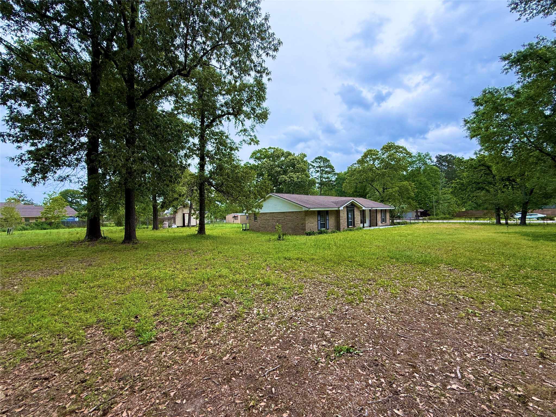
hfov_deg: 102.1
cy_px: 208
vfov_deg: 85.7
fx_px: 225
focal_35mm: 14
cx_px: 278
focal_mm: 2.22
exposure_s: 1/301
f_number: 2.2
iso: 64
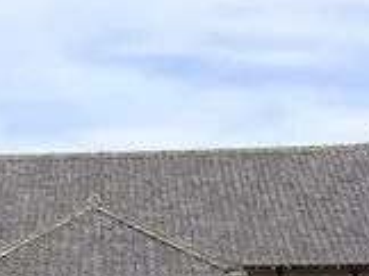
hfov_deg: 18.6
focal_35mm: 104
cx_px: 46
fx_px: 1107
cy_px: 253
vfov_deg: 14.0
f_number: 1.8
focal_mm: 3.99
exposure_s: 1/2315
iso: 20
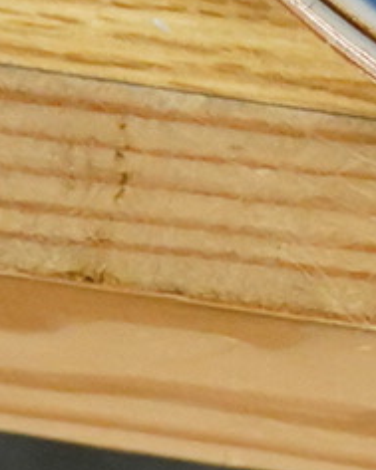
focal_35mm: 352
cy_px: -777
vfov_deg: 5.3
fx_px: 4893
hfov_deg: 4.2
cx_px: 1253
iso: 2500
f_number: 4.5
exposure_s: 1/320
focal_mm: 30
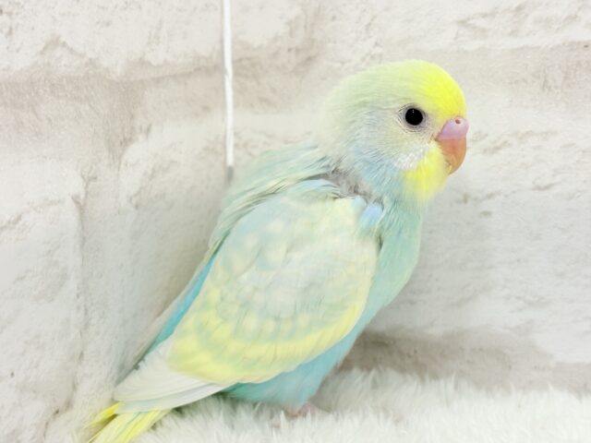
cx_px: 296
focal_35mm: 52
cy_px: 222
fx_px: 888
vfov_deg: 28.0
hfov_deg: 36.8
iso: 64
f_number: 1.6
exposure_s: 1/50
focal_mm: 5.96
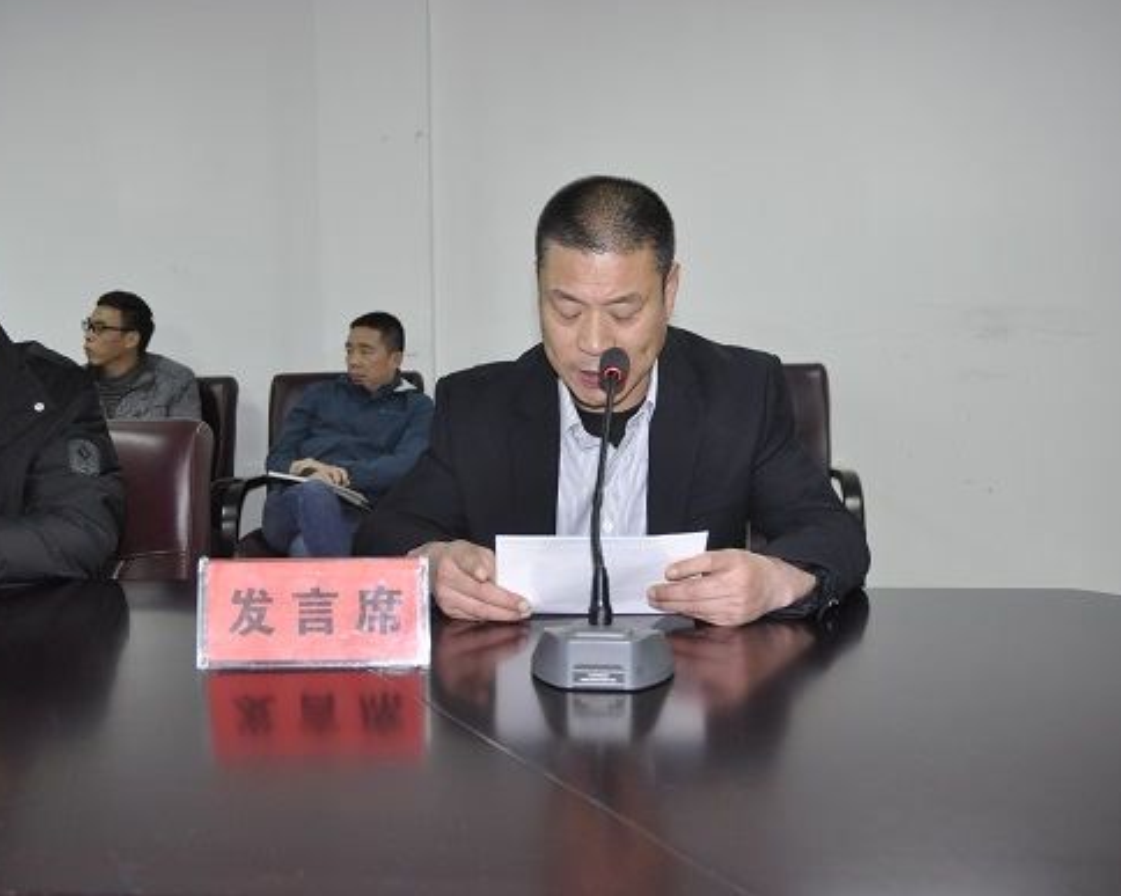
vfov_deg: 34.4
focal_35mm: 44
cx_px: 442
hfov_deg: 42.2
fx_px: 1446
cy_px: 438
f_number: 4
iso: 800
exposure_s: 1/60
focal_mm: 25
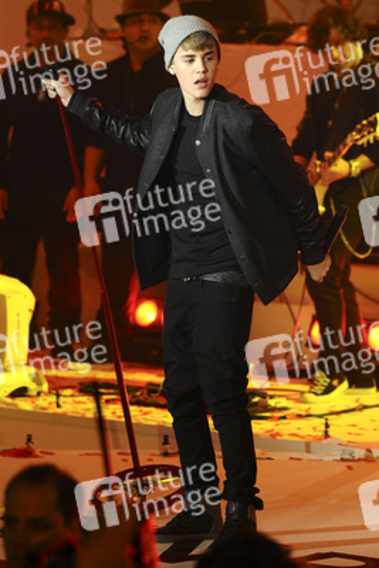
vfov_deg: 10.5
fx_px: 3076
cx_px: 190
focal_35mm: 195
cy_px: 284
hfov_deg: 7.0
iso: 640
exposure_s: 1/200
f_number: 2.8
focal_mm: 130
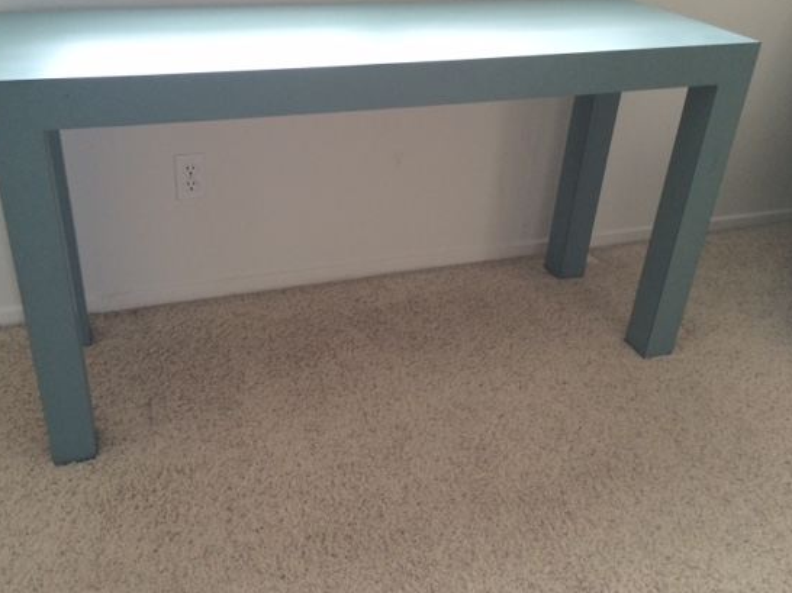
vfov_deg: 41.7
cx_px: 357
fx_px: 778
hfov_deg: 53.9
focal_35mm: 34
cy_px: 268
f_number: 2.2
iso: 125
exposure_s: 1/30
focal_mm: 4.15
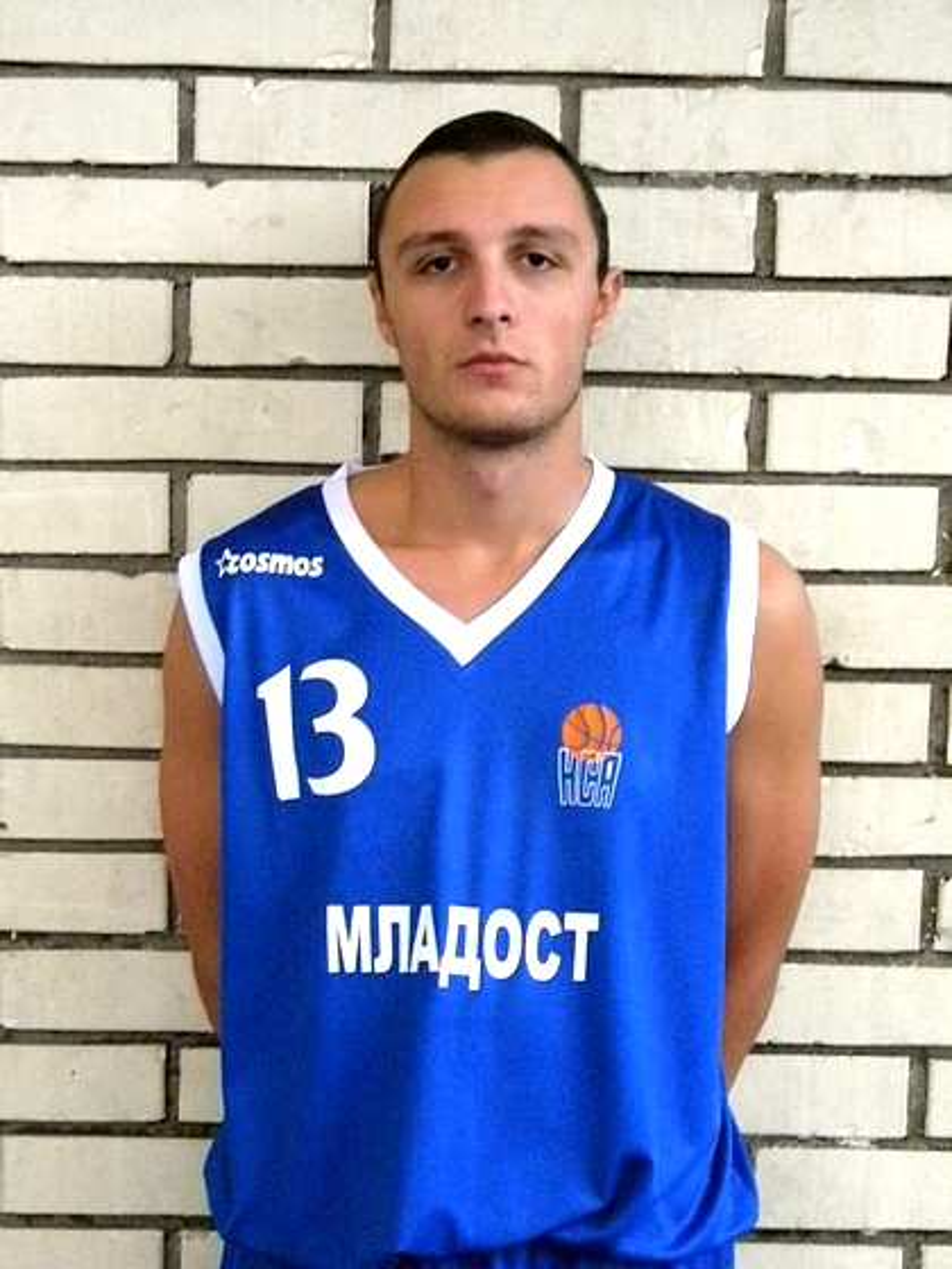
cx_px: 476
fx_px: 1503
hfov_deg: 35.1
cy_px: 634
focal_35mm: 41
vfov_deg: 45.8
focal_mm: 7.3
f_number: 3.8
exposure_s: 1/35.4
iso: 800
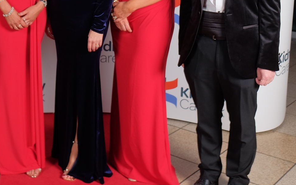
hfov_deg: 33.0
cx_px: 87
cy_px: 11
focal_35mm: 61
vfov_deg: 20.7
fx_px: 492
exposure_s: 1/180
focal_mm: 21.4
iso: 400
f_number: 3.6
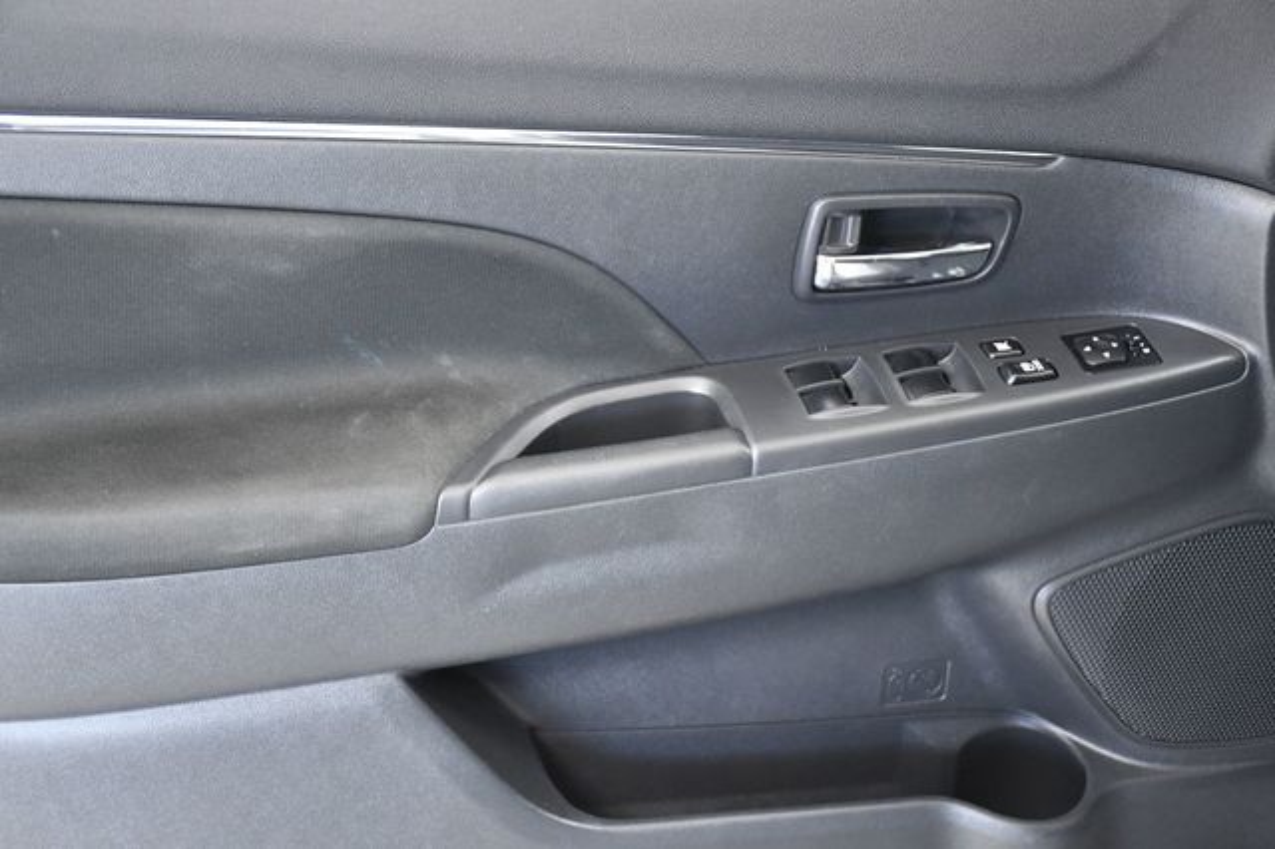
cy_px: 424
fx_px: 2372
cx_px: 638
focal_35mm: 67
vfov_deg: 20.3
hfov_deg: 30.1
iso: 2500
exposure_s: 1/80
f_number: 4.5
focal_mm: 45
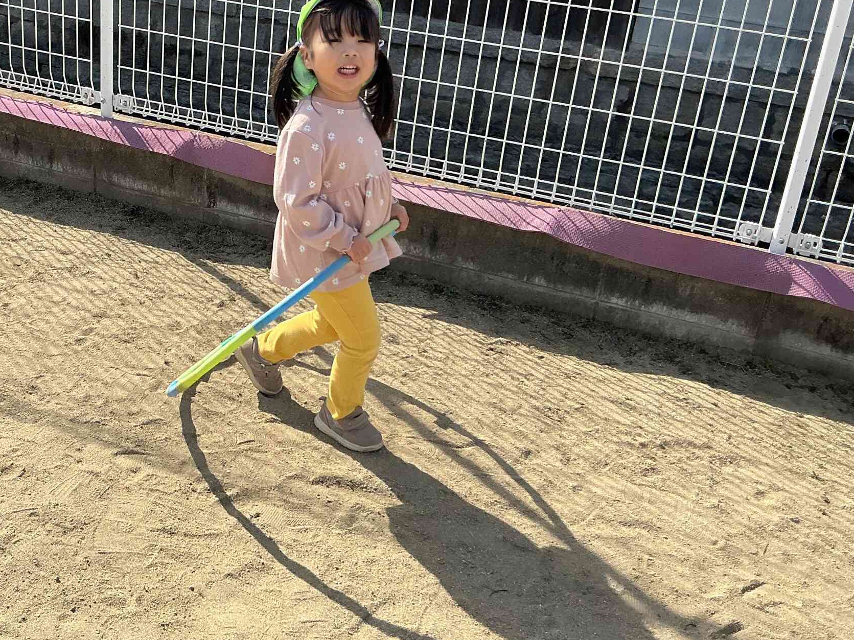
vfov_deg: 33.9
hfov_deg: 44.0
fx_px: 1036
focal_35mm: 42
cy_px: 195
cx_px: 271
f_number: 1.8
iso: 25
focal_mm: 3
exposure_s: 1/929
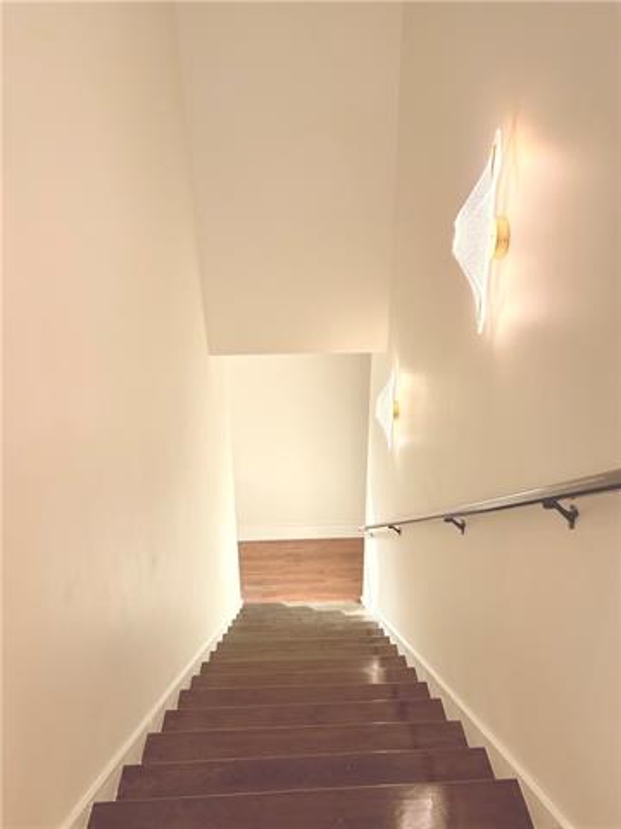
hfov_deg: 53.1
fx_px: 622
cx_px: 310
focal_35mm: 26
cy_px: 414
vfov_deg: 67.3
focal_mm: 5.96
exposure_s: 1/299
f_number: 1.6
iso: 64
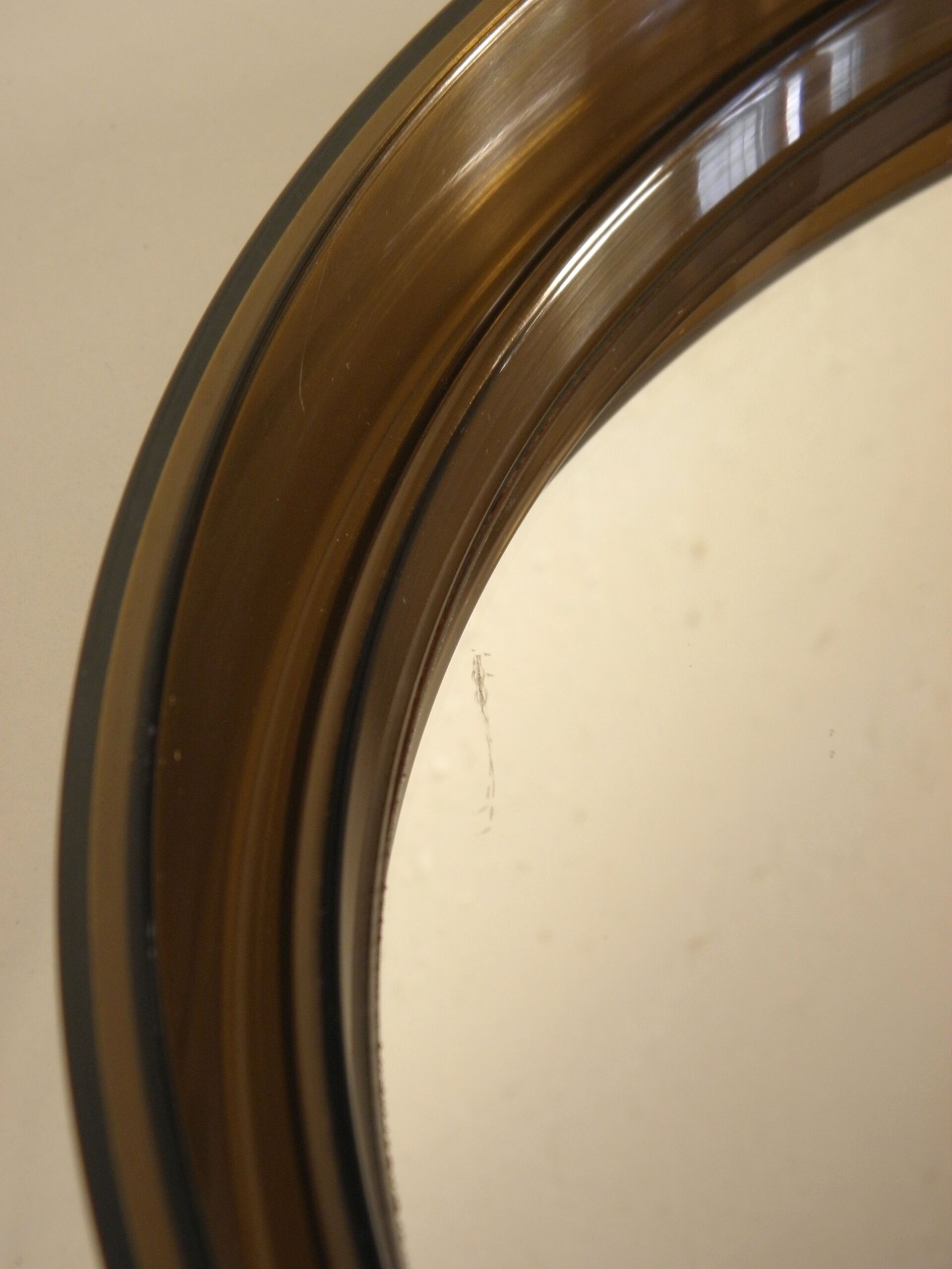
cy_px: 634
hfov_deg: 18.4
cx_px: 476
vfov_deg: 24.4
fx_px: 2934
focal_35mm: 80
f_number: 4.4
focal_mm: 14.3
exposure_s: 1/50
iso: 125
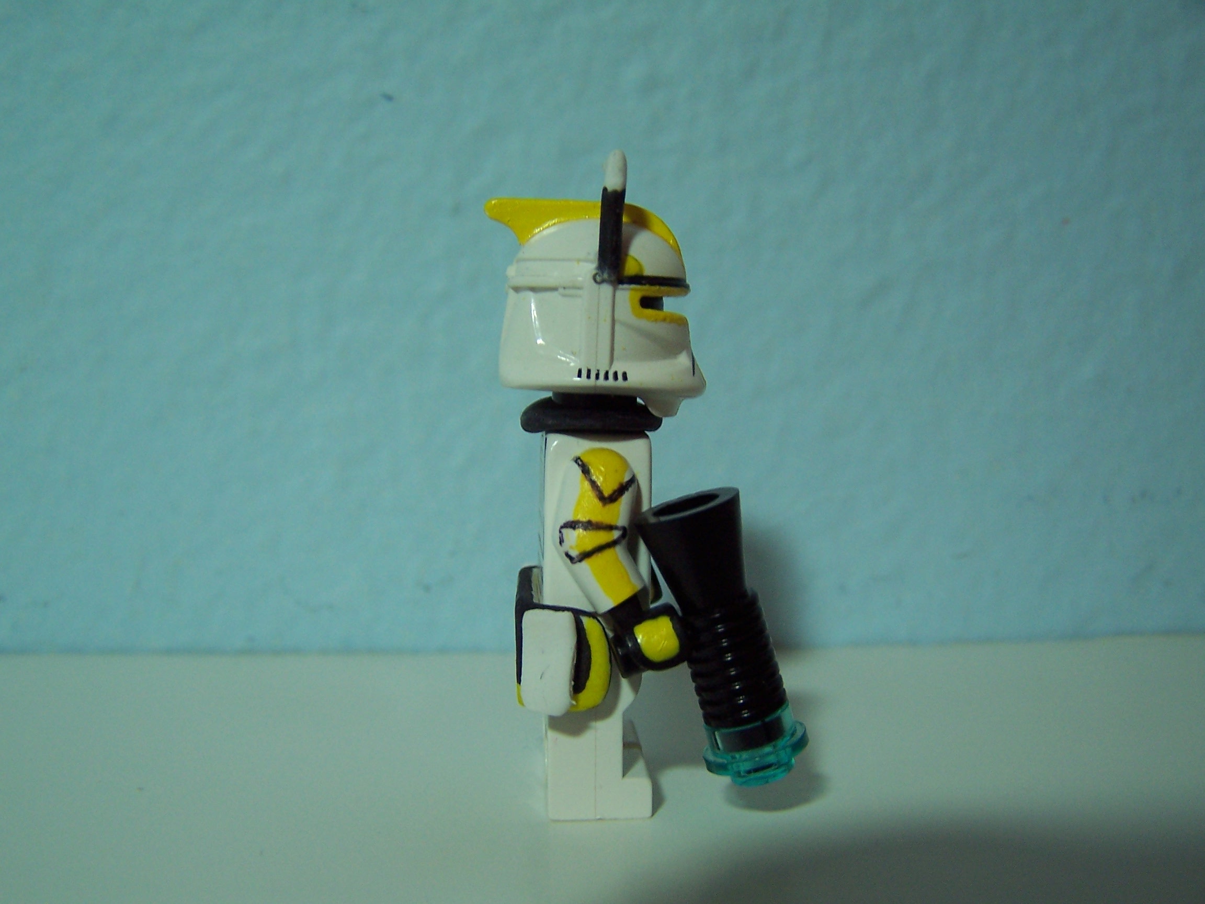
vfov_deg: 37.7
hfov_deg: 49.0
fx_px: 1323
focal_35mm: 38
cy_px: 452
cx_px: 602
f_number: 2.8
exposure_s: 1/30
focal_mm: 6.3
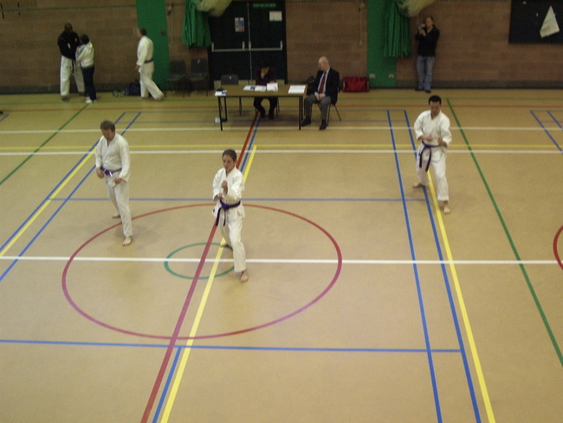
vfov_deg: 32.2
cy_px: 212
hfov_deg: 42.1
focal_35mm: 45
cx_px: 282
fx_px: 732
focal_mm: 6.8
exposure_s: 1/25
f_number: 2.8
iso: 200
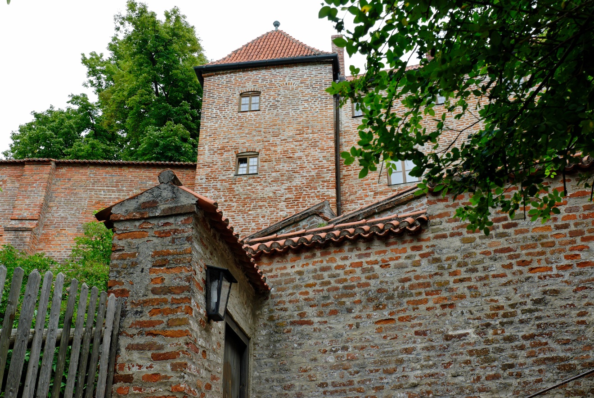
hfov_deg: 53.1
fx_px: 595
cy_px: 199
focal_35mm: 36
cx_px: 297
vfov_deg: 37.0
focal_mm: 24
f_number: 8
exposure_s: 1/80
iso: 100
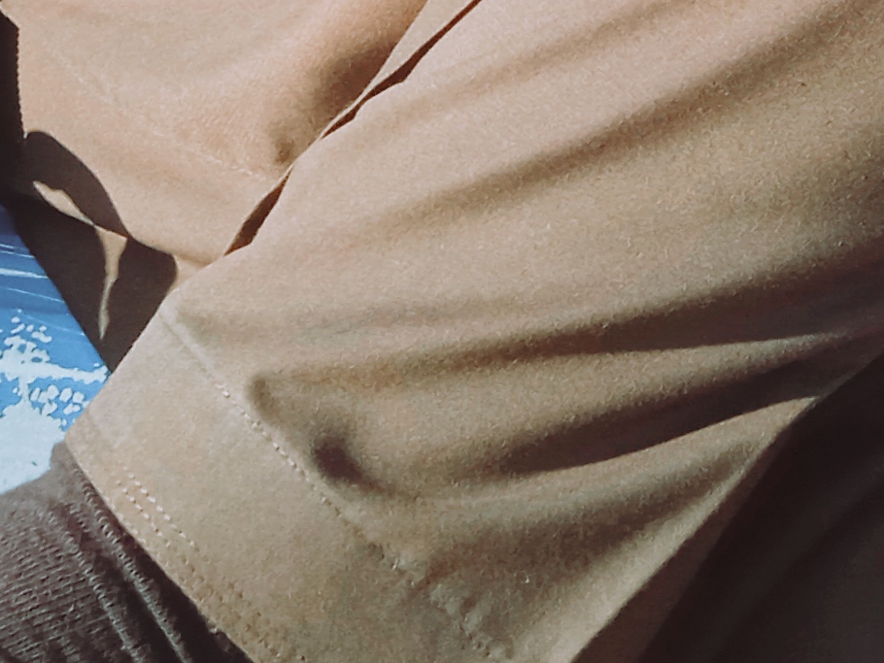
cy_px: -829
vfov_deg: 10.3
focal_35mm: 128
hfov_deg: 15.4
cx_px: 460
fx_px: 3270
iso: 116
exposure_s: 1/446
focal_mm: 3.43
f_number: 2.2
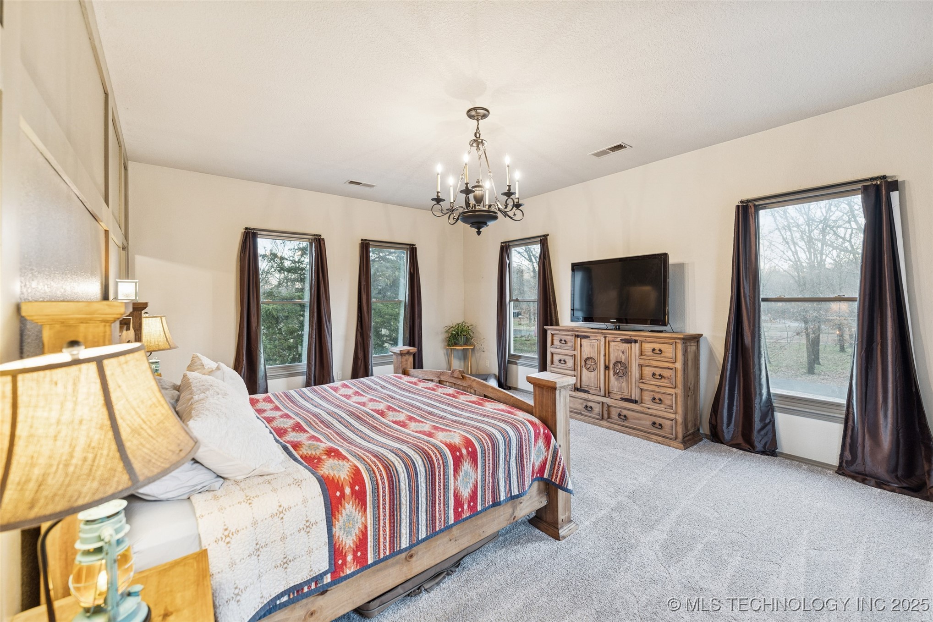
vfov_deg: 81.2
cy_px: 311
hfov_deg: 104.3
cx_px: 466
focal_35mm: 14
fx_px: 363
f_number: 2.8
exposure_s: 1/15
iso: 400
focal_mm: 14
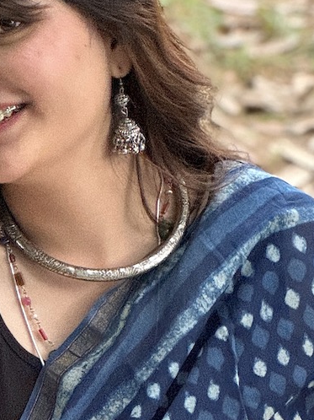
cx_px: 324
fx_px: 2663
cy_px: 527
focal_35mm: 220
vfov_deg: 8.9
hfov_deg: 6.7
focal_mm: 9
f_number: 2.8
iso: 500
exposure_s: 1/60
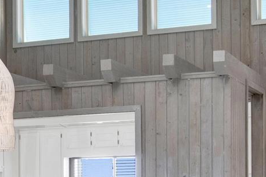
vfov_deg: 10.8
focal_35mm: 126
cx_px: -144
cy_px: 184
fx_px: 931
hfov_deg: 15.0
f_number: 11
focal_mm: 19
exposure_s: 1/10
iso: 200
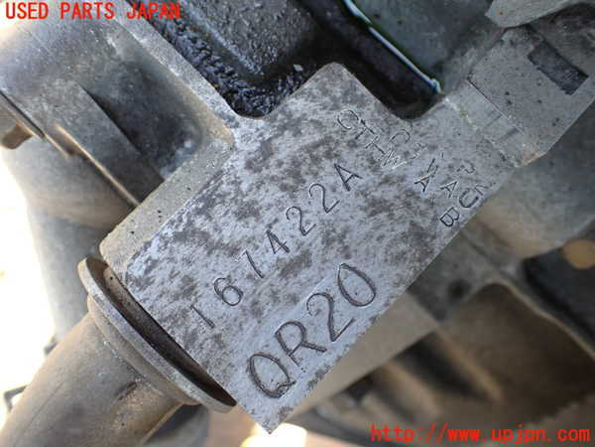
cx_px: 298
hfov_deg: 60.0
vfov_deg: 46.8
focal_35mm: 30
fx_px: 516
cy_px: 224
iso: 250
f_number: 2.3
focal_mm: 5.4
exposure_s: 1/125
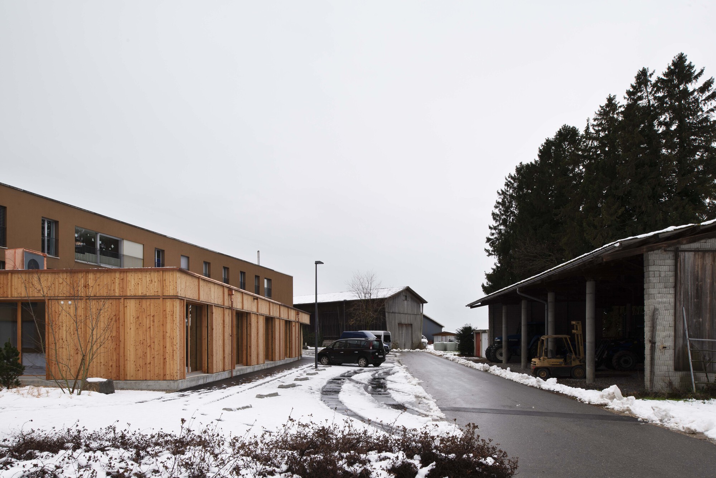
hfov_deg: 73.7
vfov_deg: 53.2
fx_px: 477
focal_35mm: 24
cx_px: 358
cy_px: 239
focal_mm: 24
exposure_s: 1/25
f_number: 16
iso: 100
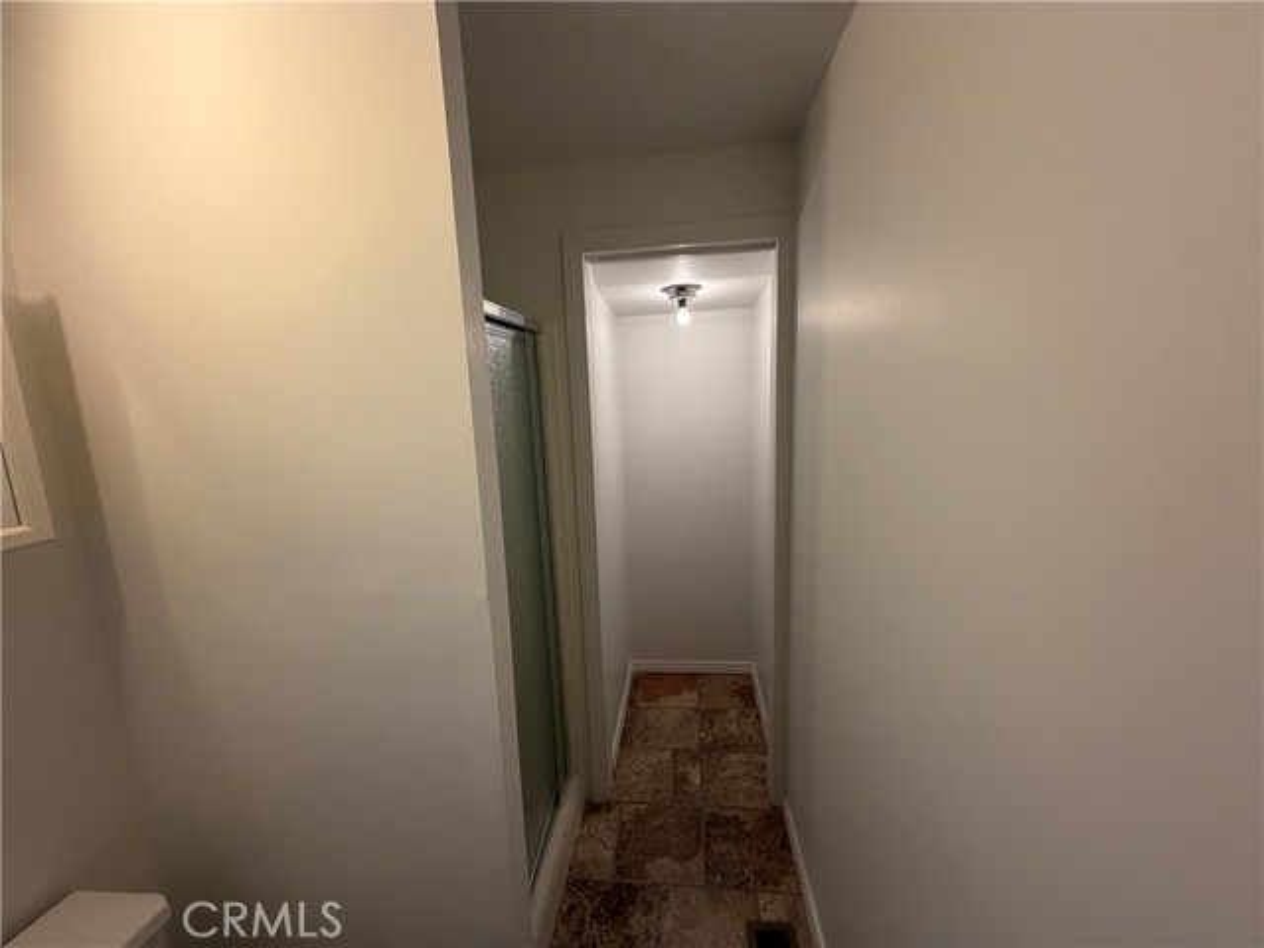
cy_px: 474
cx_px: 632
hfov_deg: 102.1
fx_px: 511
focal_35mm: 14
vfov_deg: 85.7
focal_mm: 2.22
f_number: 2.2
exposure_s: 1/120
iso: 250
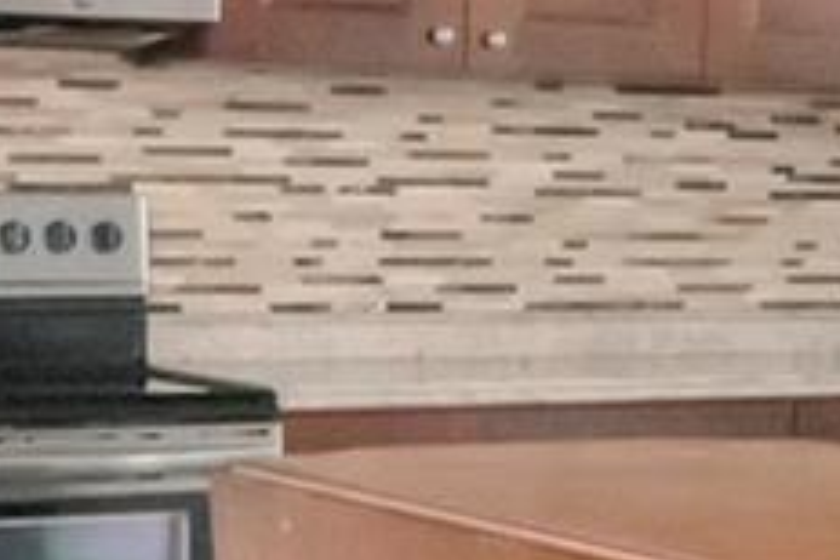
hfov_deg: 17.1
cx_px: 476
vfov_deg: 11.4
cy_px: 185
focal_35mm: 120
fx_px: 2794
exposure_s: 1/200
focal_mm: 11.5
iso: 2000
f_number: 8
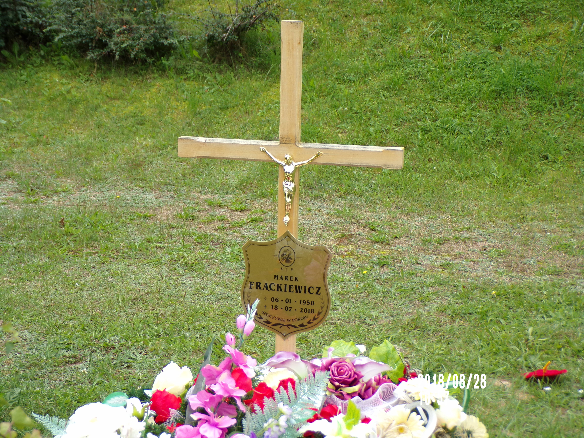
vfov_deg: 19.9
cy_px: 219
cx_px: 292
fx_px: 1248
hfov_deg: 26.3
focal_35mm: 74
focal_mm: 13.3
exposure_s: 1/200
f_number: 3.9
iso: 80
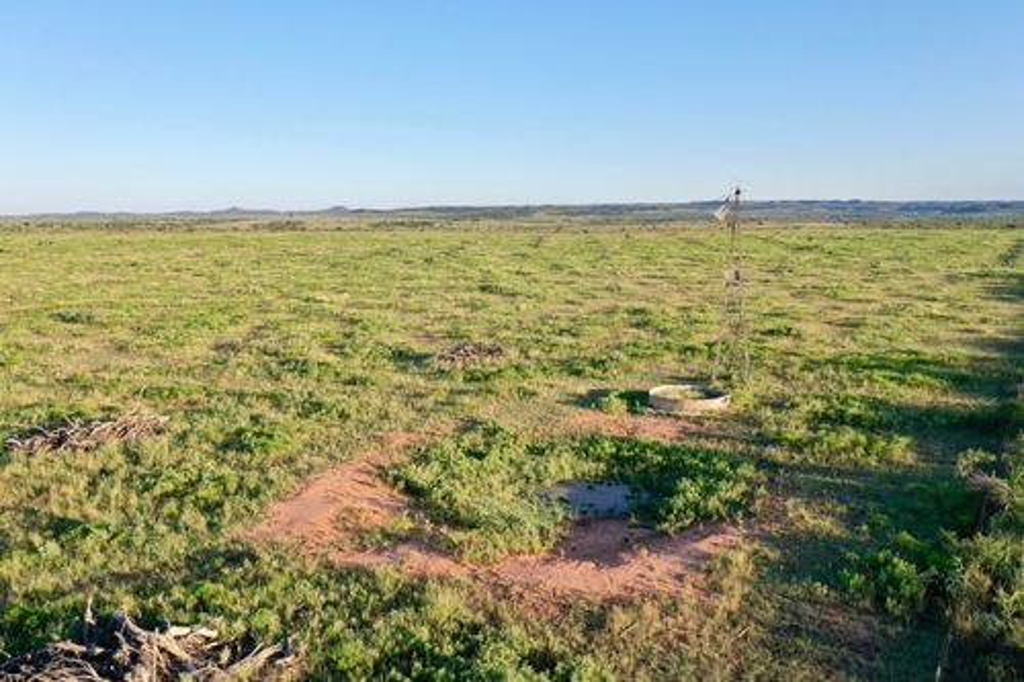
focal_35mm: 28
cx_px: 512
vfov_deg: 46.4
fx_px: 796
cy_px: 341
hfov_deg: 65.5
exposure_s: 1/160
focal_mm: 10.26
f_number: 6.3
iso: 100
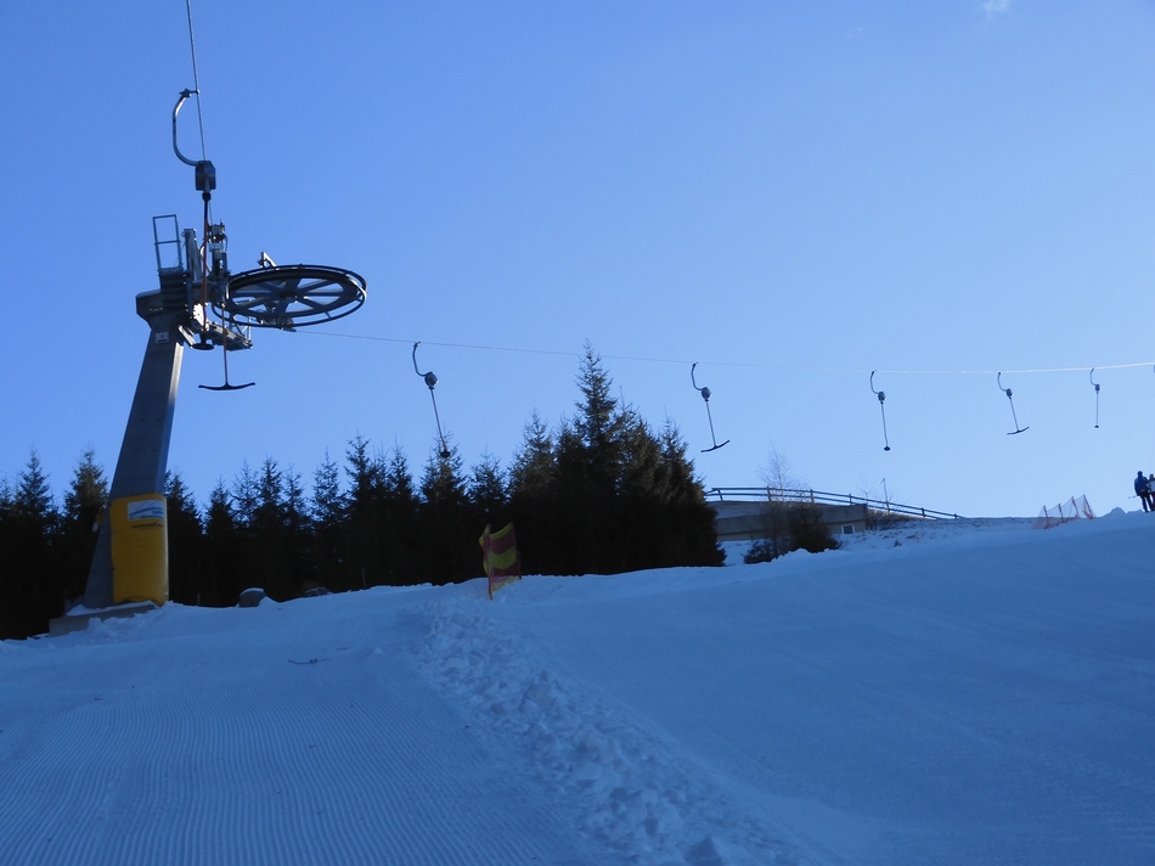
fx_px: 2569
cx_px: 578
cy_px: 433
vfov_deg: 19.1
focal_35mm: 77
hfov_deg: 25.3
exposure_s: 1/640
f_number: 4.5
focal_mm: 13.7
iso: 100
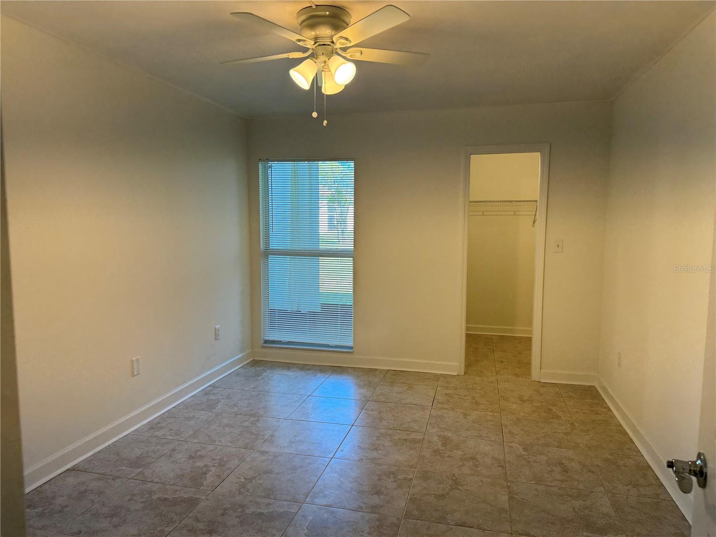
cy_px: 268
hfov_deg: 71.6
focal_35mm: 24
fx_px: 496
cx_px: 358
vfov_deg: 56.8
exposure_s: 1/122
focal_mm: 6.76
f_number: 1.78
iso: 100
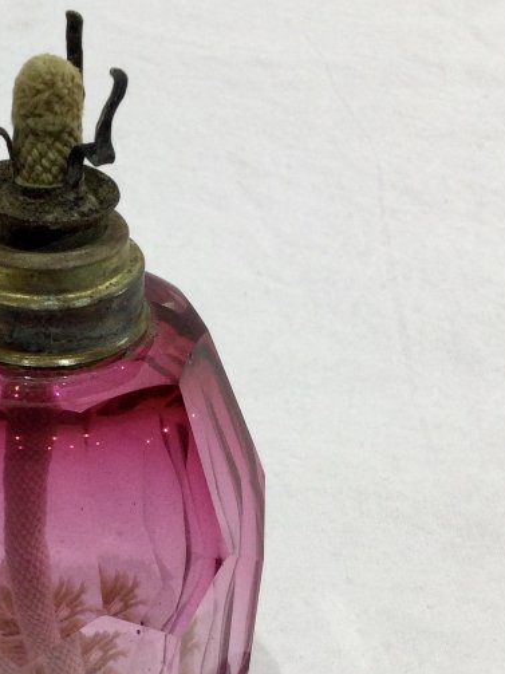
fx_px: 1440
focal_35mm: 74
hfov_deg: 19.3
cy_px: 504
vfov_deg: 26.0
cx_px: -8
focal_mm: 3.3
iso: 40
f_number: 2.4
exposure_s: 1/100
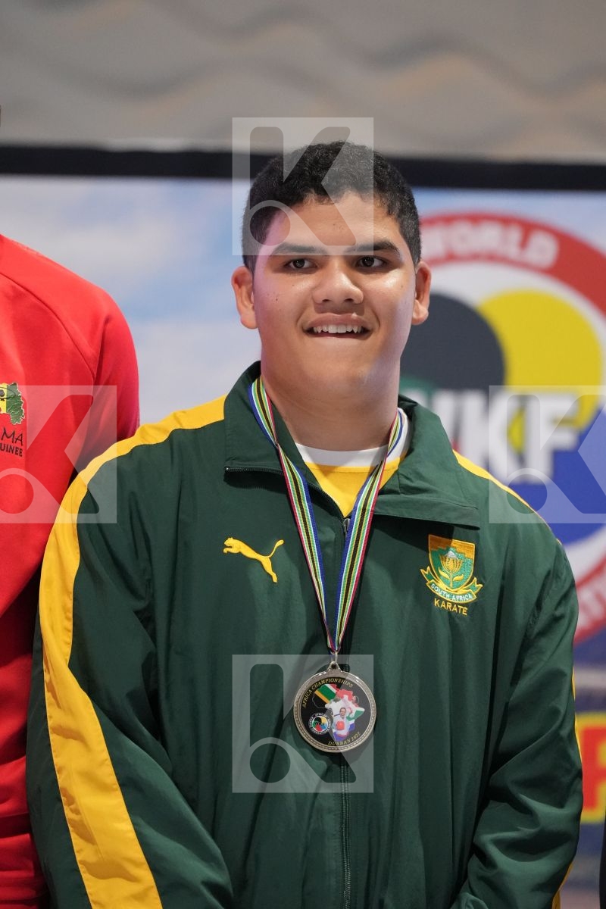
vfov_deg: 6.9
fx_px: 7574
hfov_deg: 4.6
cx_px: 303
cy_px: 454
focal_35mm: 300
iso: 3200
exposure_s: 1/250
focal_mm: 200
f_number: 2.8
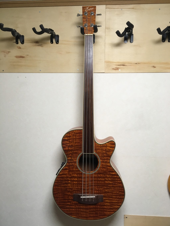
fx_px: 190
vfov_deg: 61.7
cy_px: 113
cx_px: 85
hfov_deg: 48.2
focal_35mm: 29
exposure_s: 1/30
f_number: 2.2
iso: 80
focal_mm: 4.15
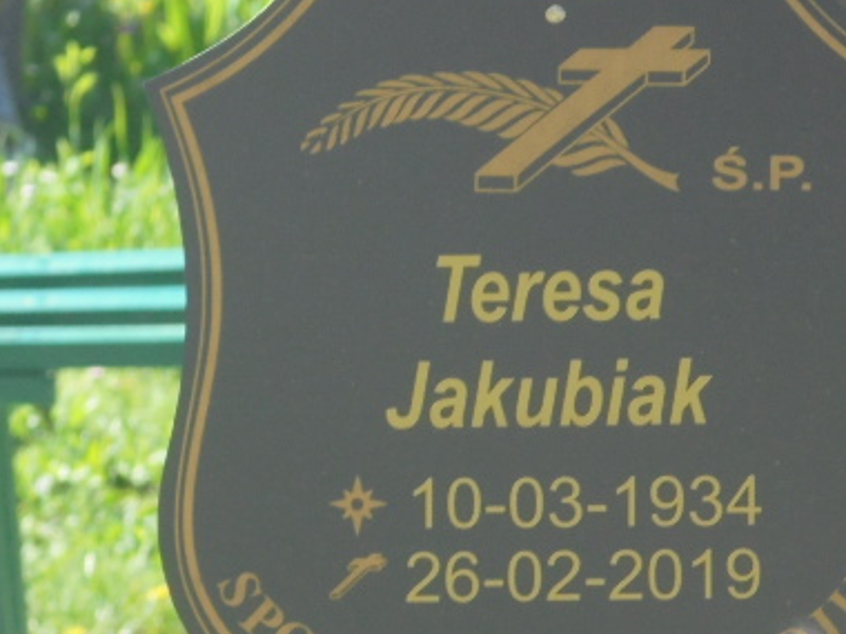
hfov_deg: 7.5
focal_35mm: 263
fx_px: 6428
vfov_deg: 5.7
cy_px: 347
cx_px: 545
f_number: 6.5
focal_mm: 27.6
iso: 160
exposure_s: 1/125
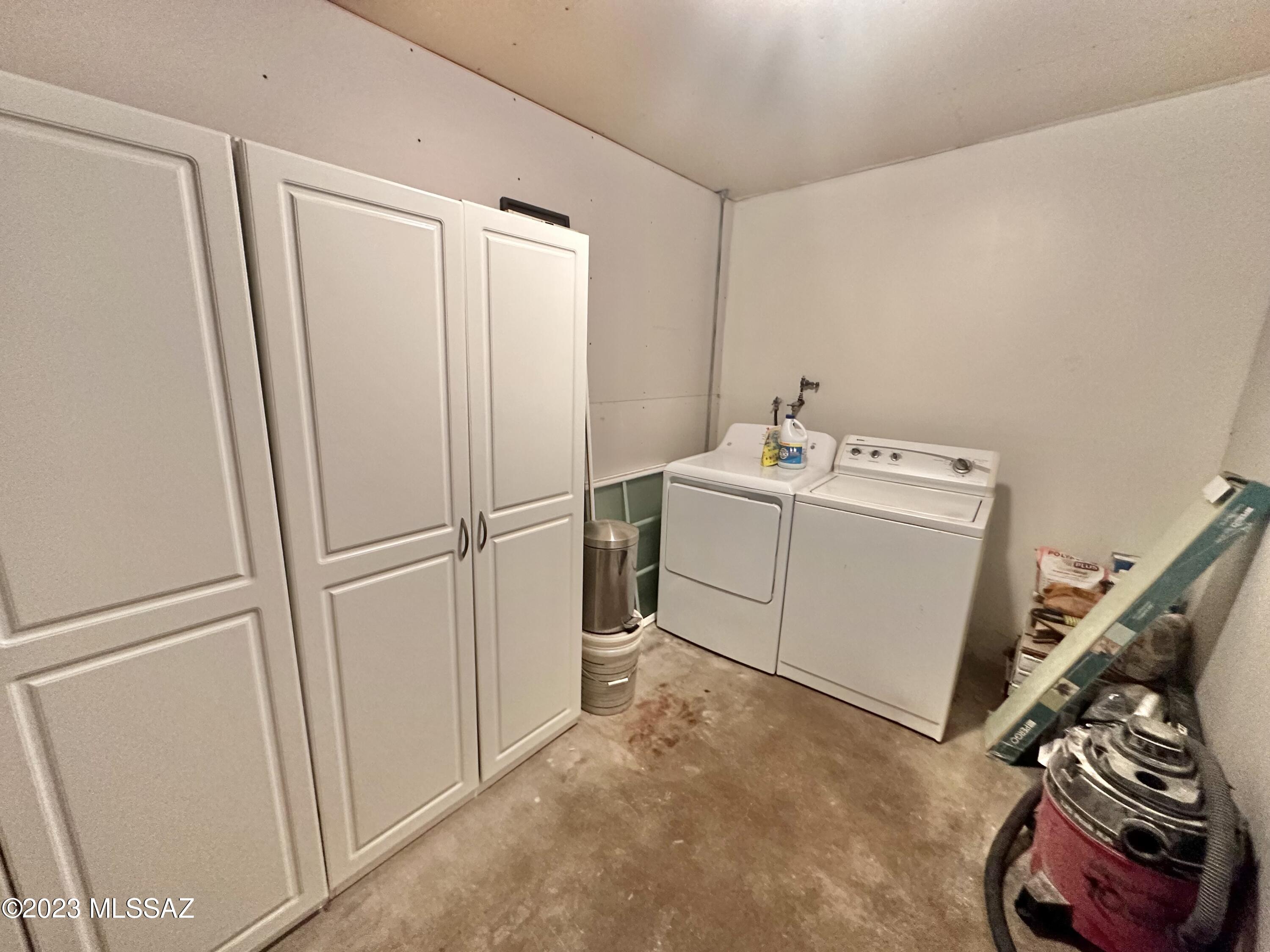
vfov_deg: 85.7
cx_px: 635
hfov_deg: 102.1
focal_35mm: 14
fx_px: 514
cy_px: 476
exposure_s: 1/60
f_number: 2.2
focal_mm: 2.22
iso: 500
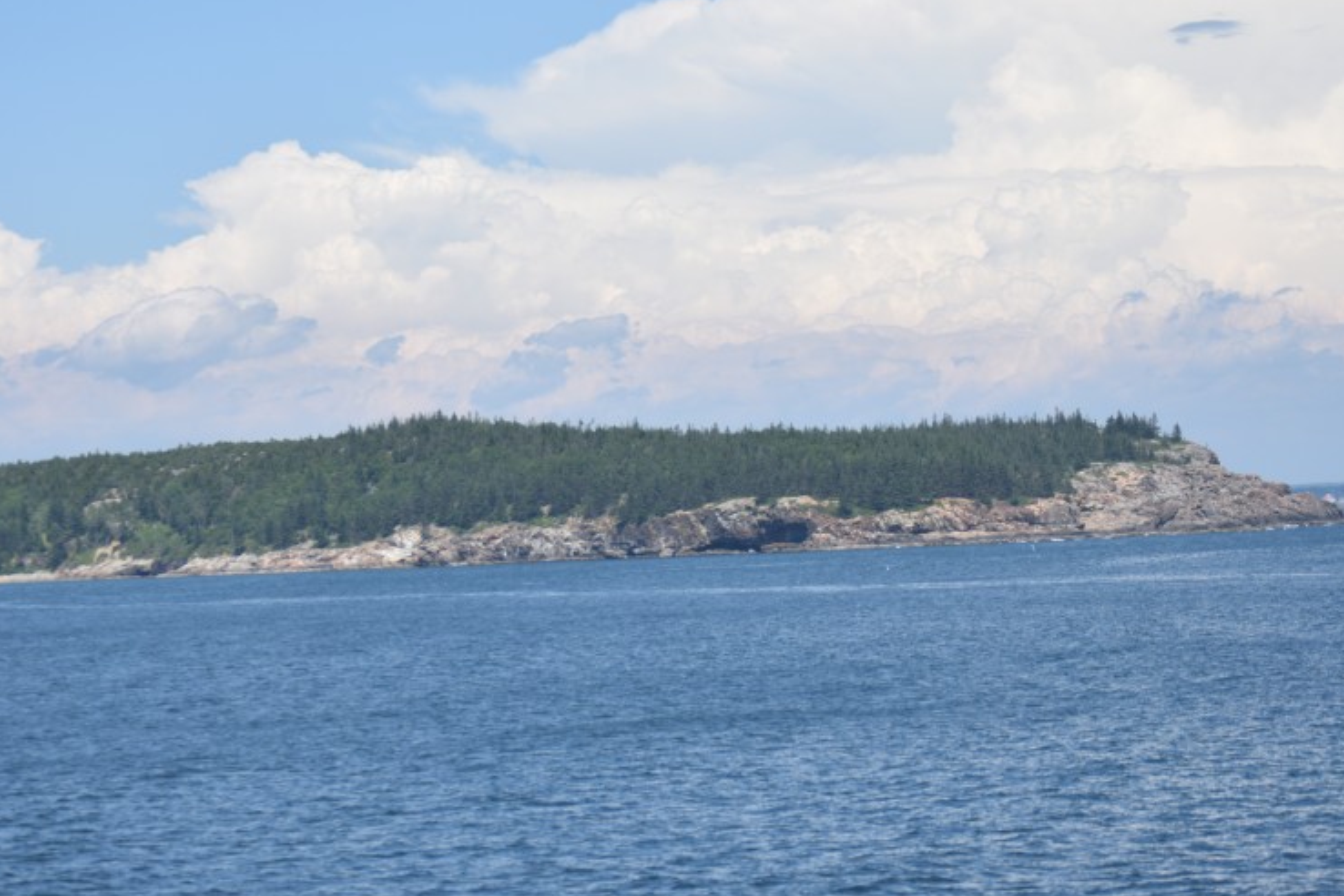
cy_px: 386
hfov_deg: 17.0
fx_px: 4507
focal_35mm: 121
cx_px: 559
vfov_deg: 11.4
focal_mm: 55
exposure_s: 1/1000
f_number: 4
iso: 100
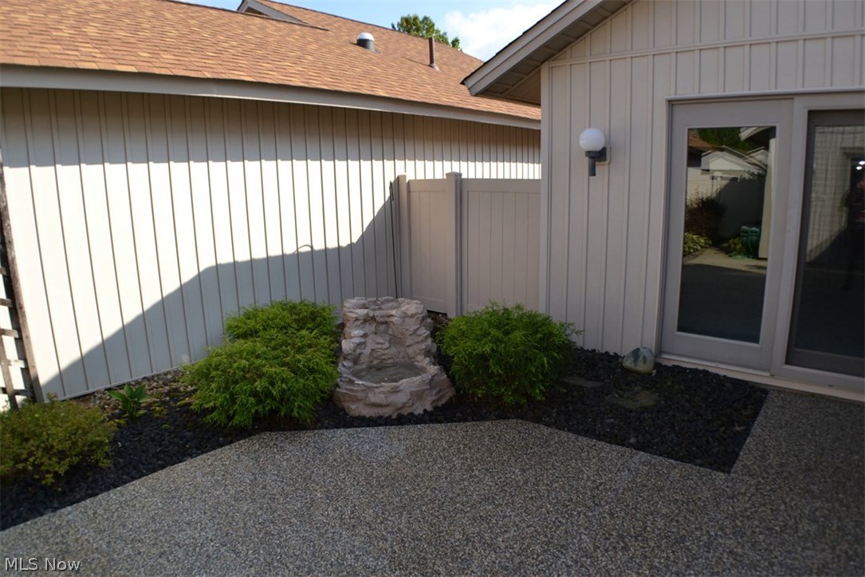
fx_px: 649
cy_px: 288
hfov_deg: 67.4
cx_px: 432
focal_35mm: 27
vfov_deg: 47.9
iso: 100
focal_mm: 18
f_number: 6.3
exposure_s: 1/160
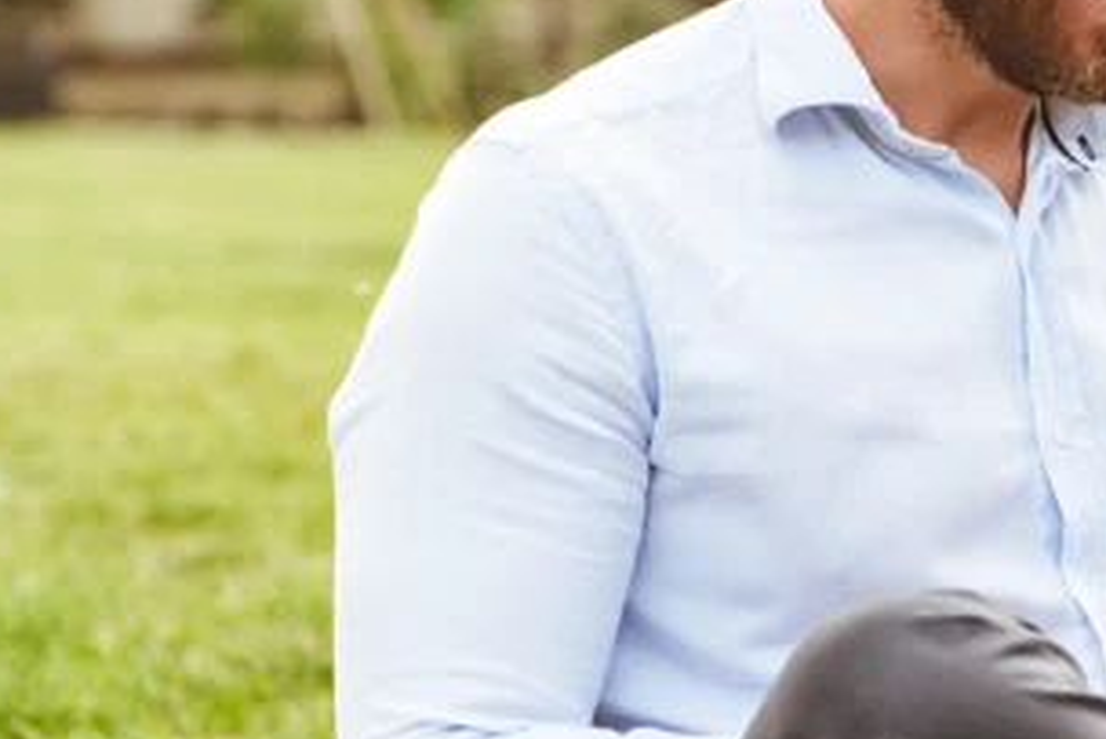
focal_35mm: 230
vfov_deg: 6.0
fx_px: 7069
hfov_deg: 8.9
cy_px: 317
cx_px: 782
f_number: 3.2
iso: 400
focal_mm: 70
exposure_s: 1/400
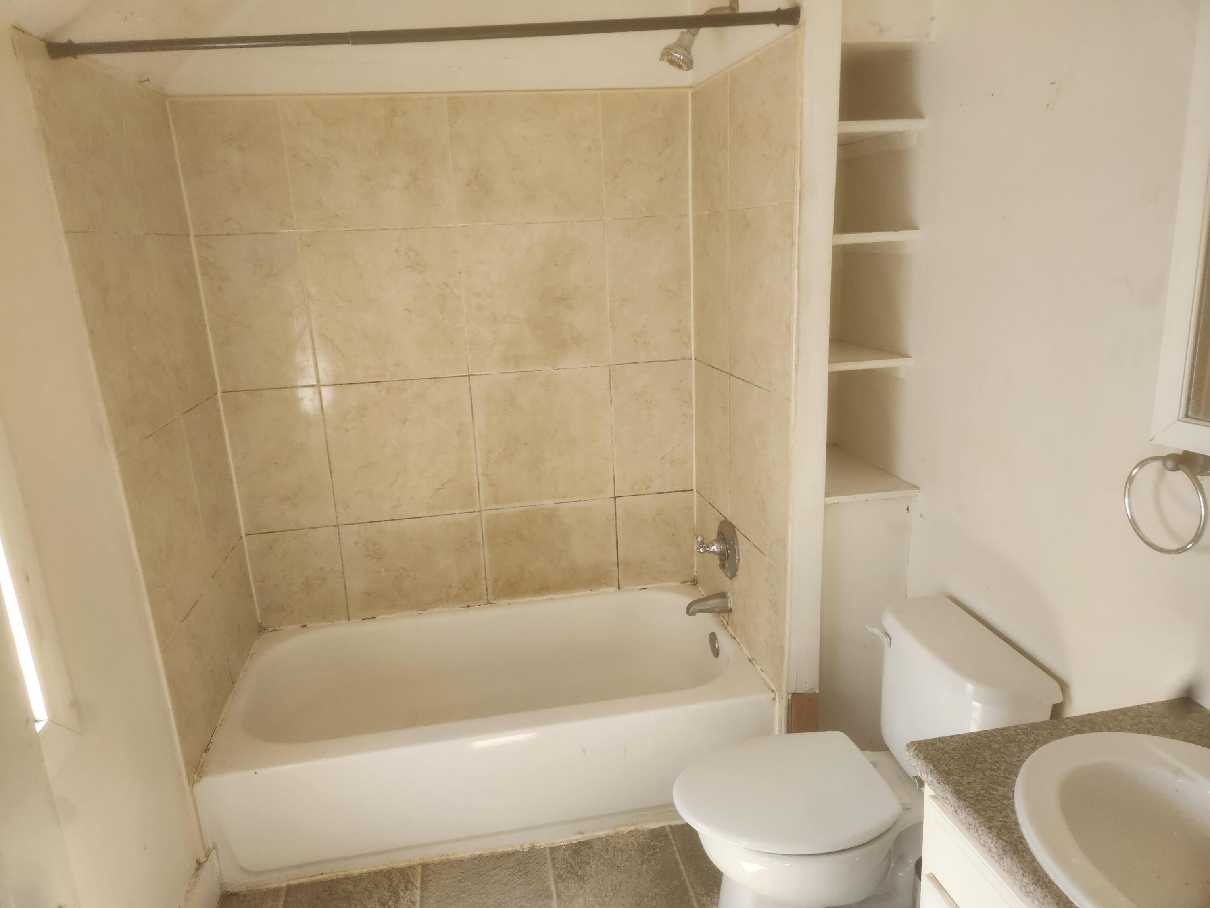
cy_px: 454
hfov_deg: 73.9
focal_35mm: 23
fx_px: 804
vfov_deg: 58.9
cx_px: 605
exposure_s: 1/180
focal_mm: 5.4
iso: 160
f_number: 1.8
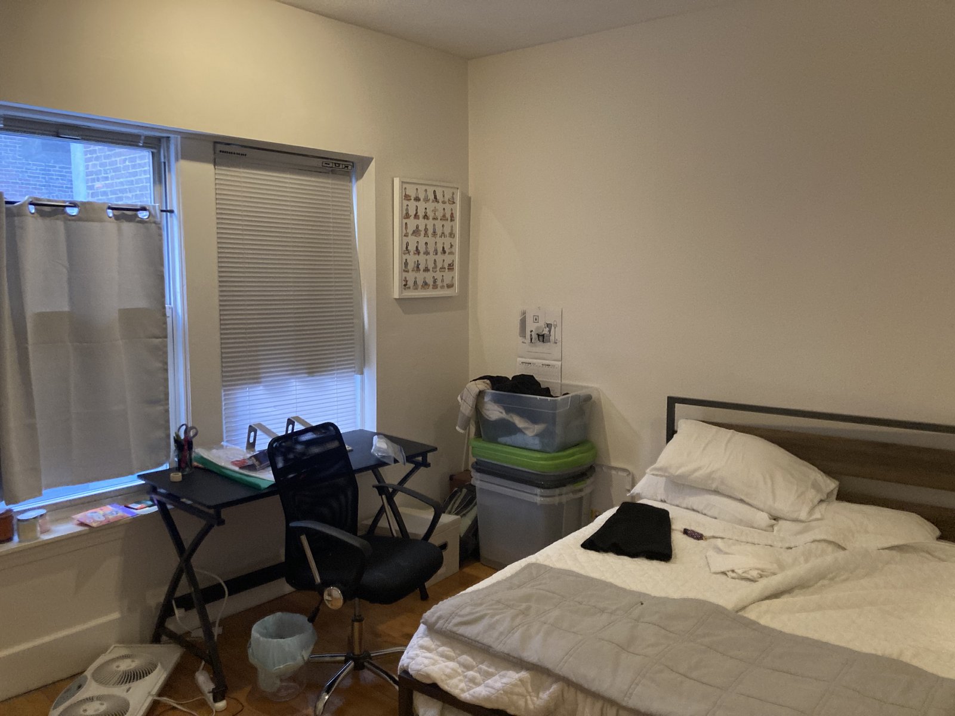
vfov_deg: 49.7
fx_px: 772
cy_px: 358
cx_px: 478
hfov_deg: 63.4
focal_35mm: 28
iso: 320
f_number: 1.8
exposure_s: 1/60
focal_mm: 3.99
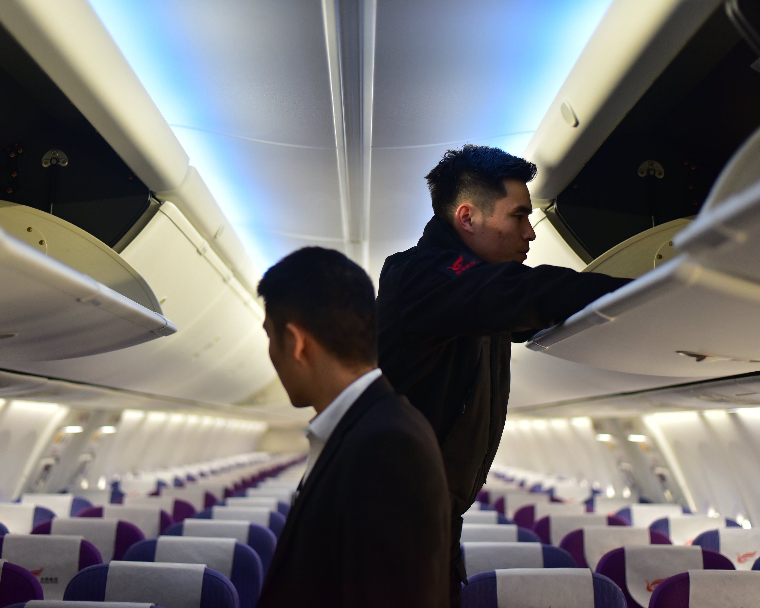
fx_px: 1282
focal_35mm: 57
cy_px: 301
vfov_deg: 26.7
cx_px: 371
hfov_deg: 33.0
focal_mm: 50
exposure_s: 1/500
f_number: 2
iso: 800
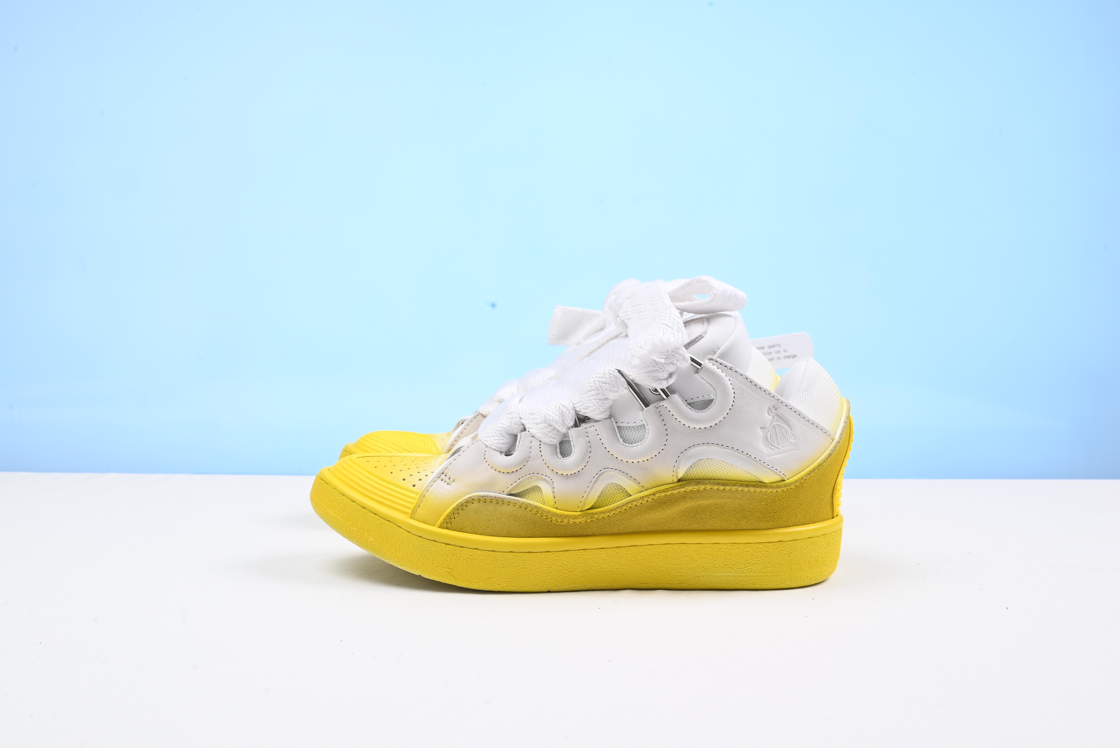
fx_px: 1245
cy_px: 374
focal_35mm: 40
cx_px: 560
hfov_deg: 48.4
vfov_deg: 33.4
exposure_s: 1/2
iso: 100
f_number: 16
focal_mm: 40
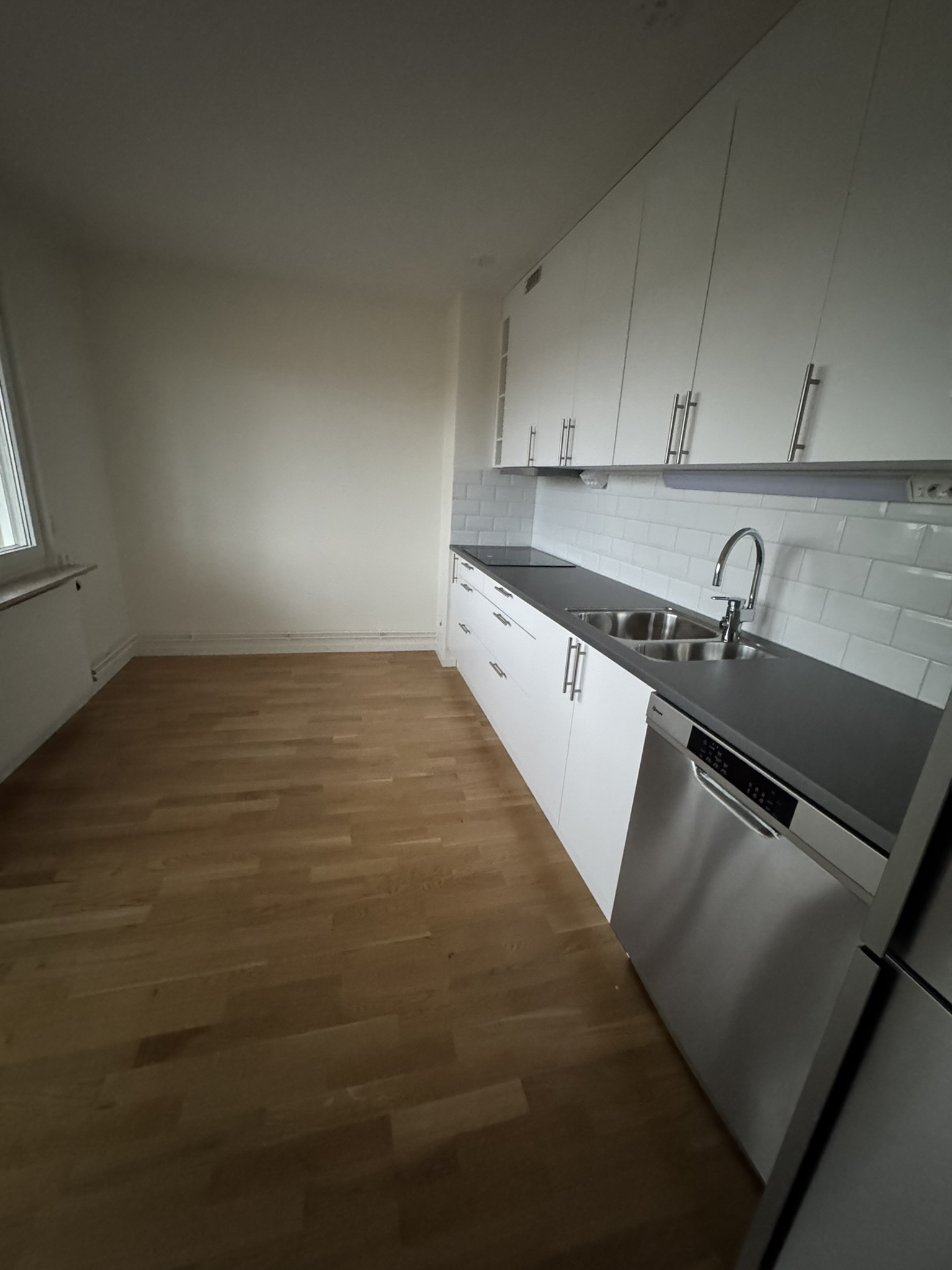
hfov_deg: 85.7
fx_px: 513
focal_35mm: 14
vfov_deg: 102.1
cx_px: 476
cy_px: 635
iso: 1600
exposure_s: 1/40
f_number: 2.2
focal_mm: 2.22
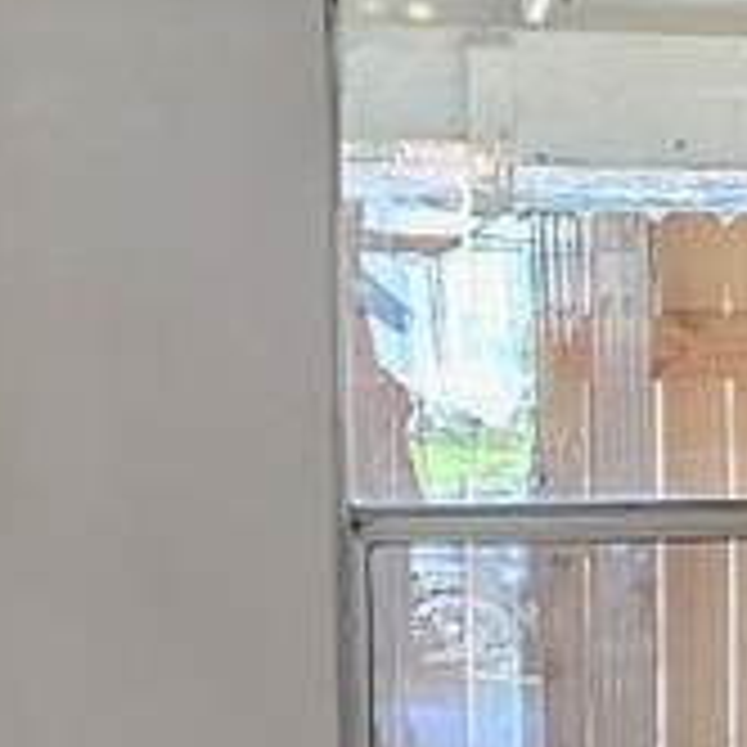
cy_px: 464
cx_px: 1706
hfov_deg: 9.9
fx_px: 3833
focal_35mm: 157
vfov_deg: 11.1
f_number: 1.7
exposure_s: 1/120
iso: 200
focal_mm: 6.3
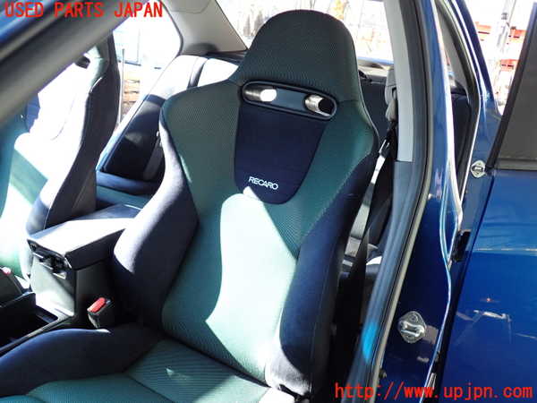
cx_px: 268
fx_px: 465
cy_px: 202
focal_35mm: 30
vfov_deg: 46.8
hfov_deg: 60.0
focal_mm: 5.4
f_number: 2.3
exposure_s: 1/125
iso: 250
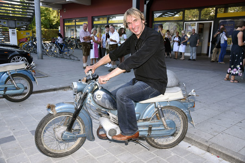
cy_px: 82
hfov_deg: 60.3
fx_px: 211
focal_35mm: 31
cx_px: 122
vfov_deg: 42.3
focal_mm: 31
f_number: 6.3
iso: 800
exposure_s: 1/160
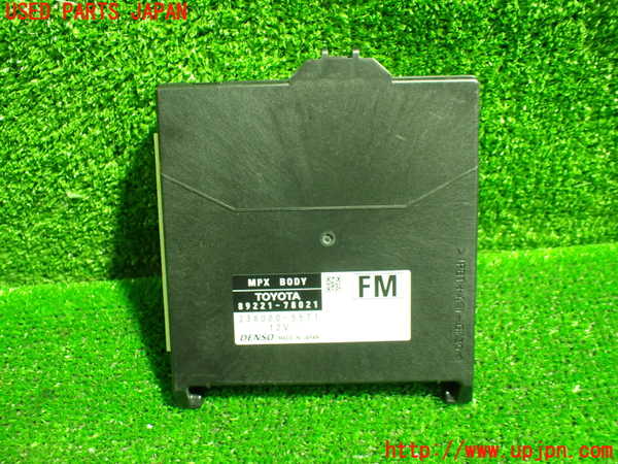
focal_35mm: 30
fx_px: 536
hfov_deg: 60.0
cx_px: 309
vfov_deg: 46.8
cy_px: 232
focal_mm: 5.4
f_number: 2.3
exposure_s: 1/30
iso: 1000
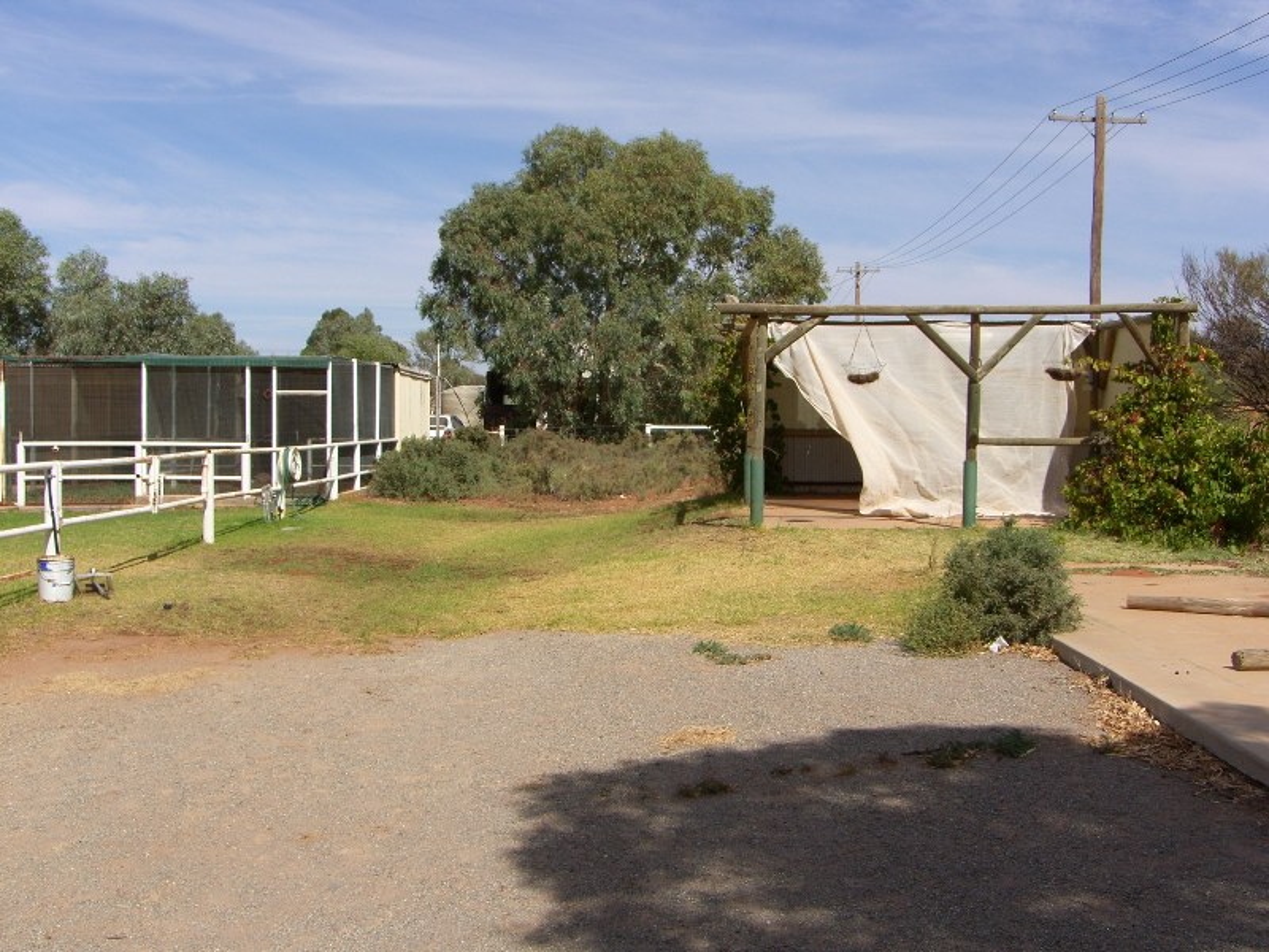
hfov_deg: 46.8
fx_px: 1466
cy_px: 476
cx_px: 634
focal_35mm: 40
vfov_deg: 36.0
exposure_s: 1/320
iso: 50
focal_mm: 10.3
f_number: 7.1
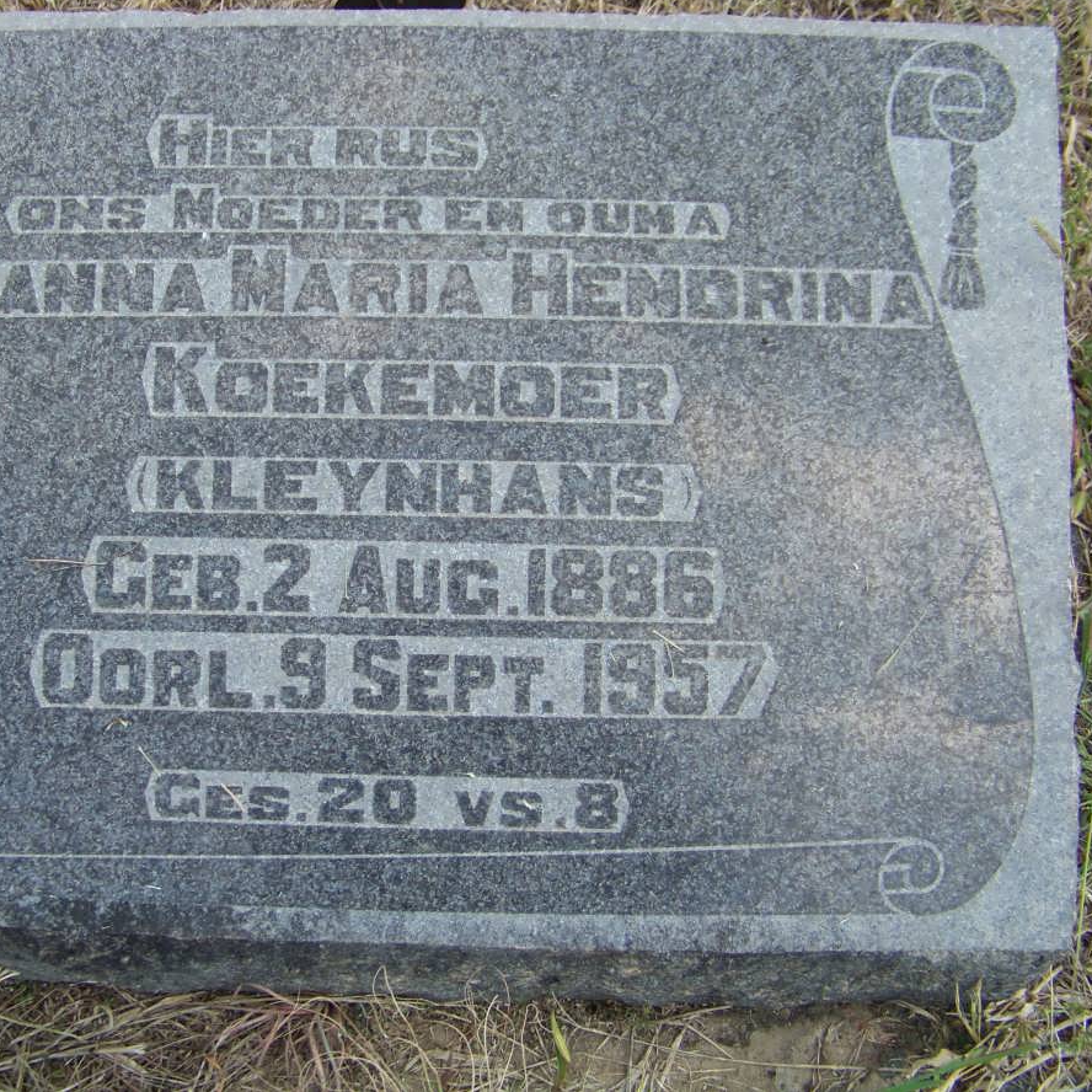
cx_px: 418
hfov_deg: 38.9
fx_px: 1535
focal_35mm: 43
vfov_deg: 39.2
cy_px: 540
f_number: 2.8
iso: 64
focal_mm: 5.85
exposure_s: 1/320
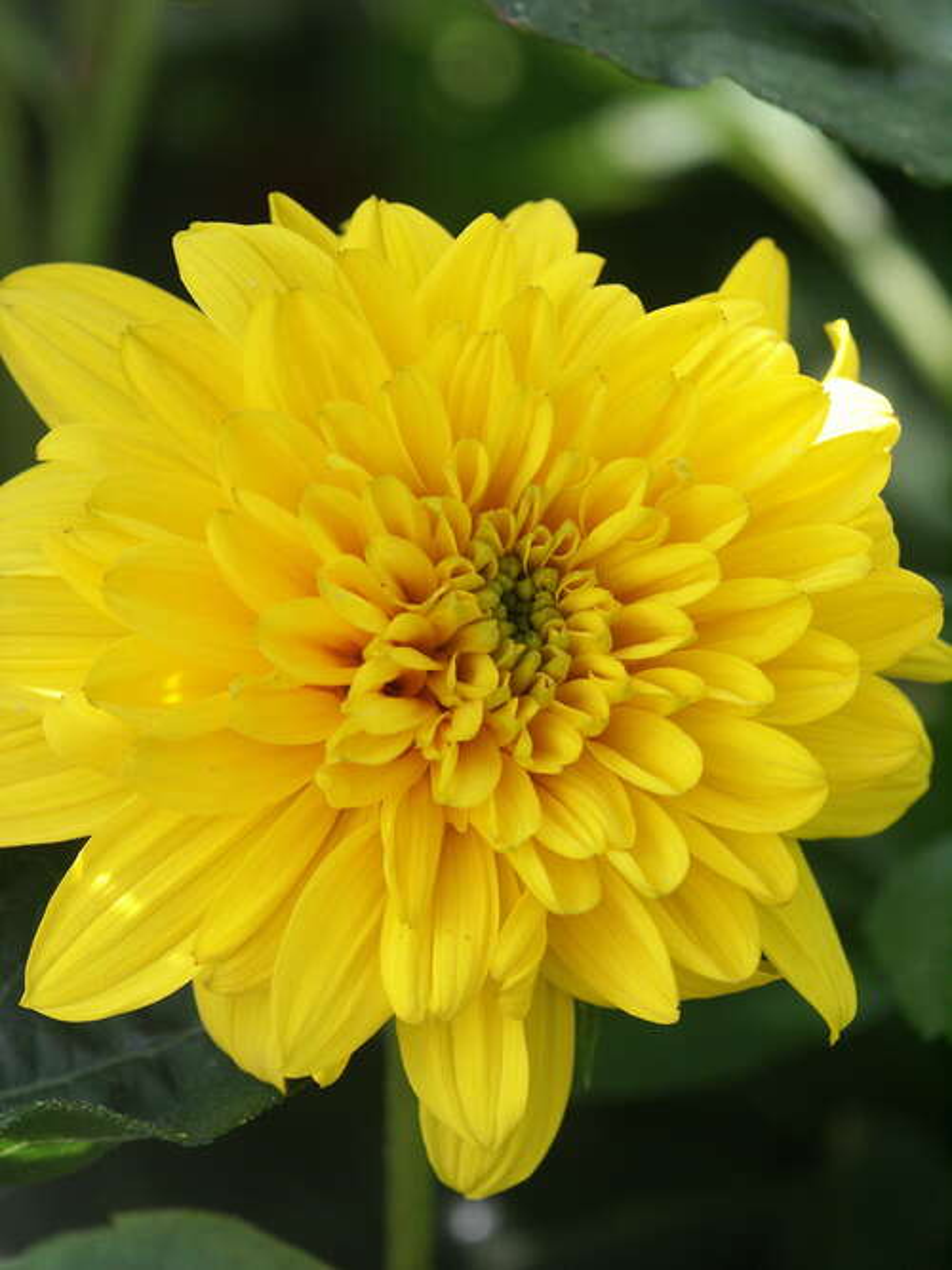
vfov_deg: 10.0
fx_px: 7226
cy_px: 635
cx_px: 476
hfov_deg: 7.5
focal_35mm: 197
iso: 100
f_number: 4
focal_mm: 49.87
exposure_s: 1/180
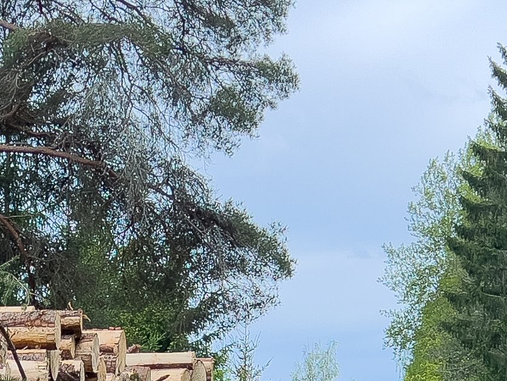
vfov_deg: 11.0
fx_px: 1845
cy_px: 670
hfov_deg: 15.3
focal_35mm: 126
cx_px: -41
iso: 64
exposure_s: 1/160
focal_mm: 5.7
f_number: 1.5
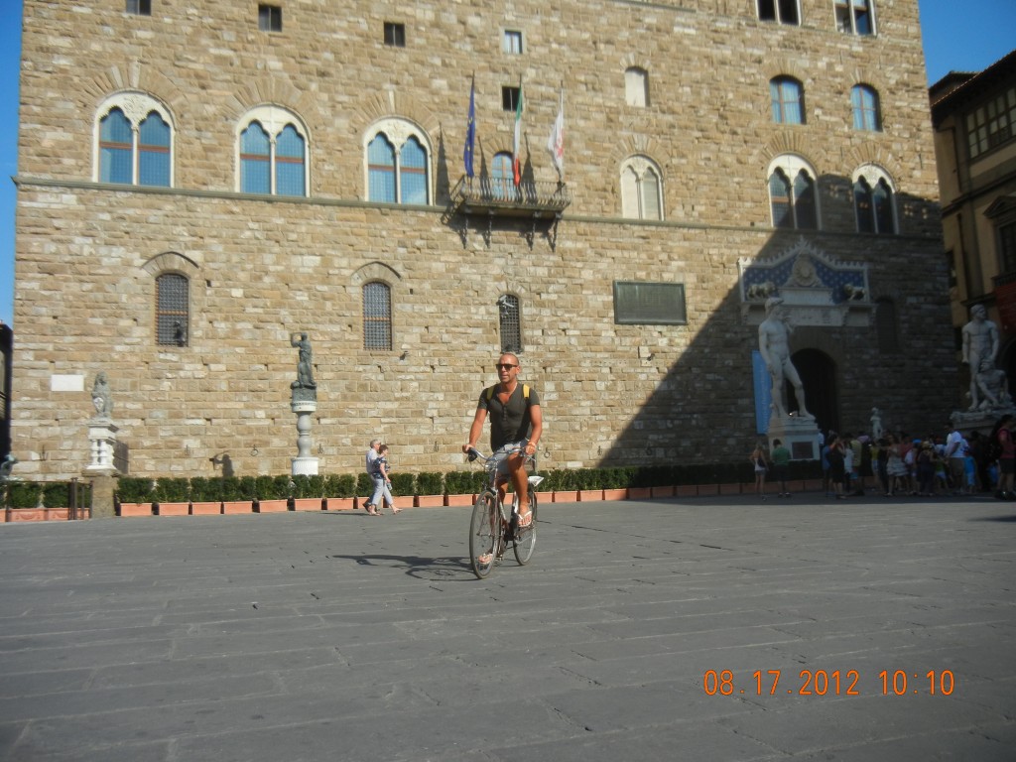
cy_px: 381
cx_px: 508
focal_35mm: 30
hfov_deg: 60.0
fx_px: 881
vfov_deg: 46.8
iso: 160
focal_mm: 5.4
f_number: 7
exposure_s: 1/445
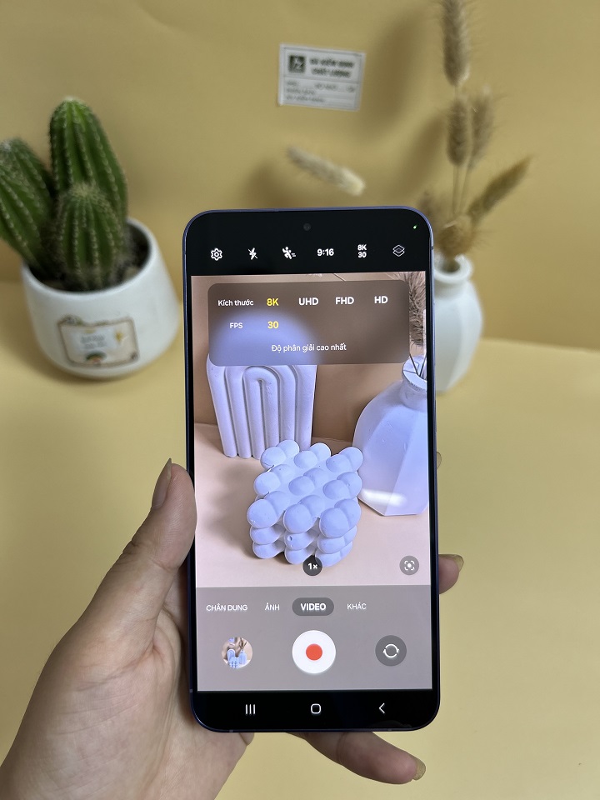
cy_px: 400
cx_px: 300
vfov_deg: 67.3
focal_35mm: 26
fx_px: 601
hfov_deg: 53.1
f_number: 1.5
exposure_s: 1/80
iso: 40
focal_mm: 5.7
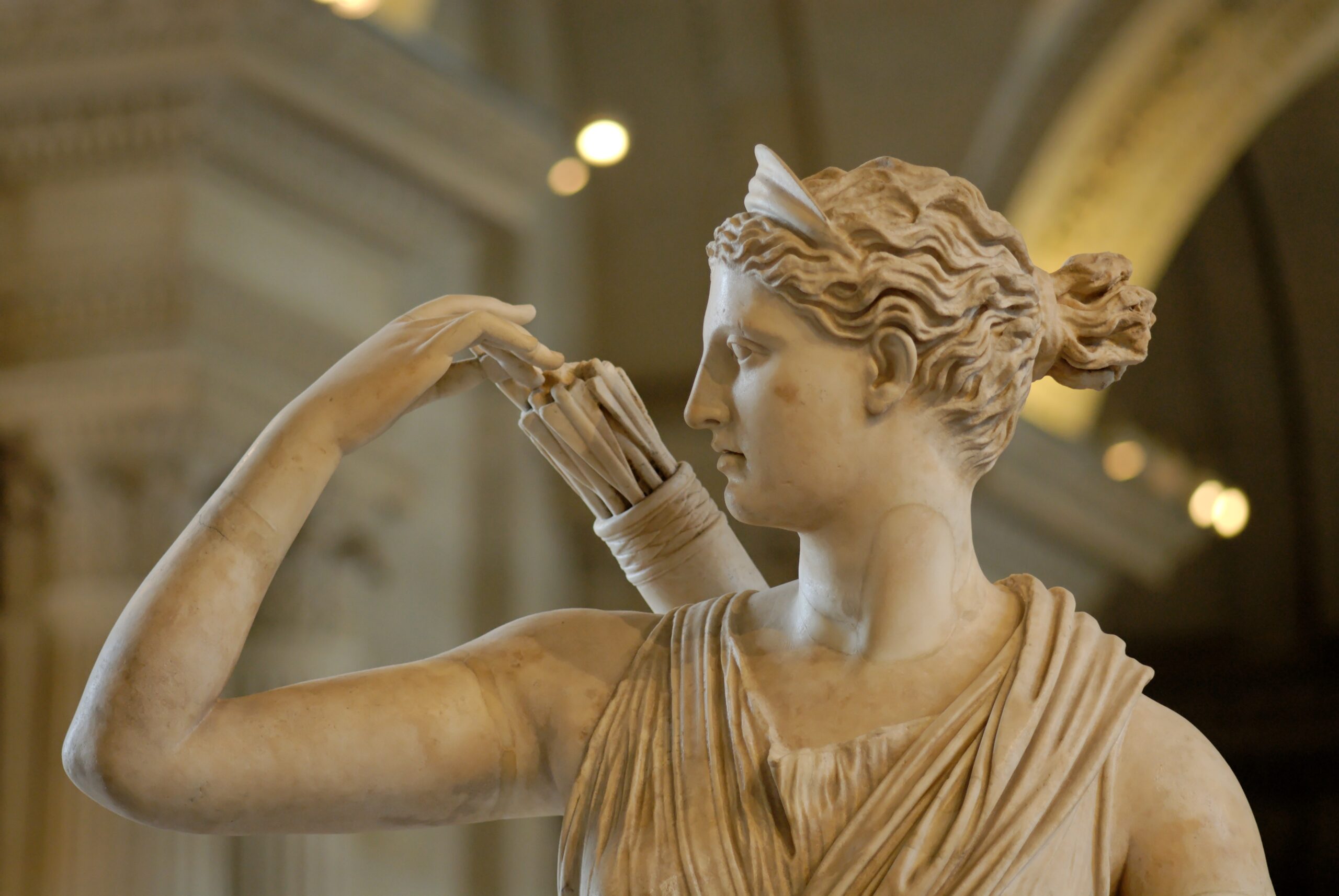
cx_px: 670
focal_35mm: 158
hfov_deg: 13.0
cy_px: 448
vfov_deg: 8.7
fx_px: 5865
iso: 500
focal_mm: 105
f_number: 3.2
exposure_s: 1/80
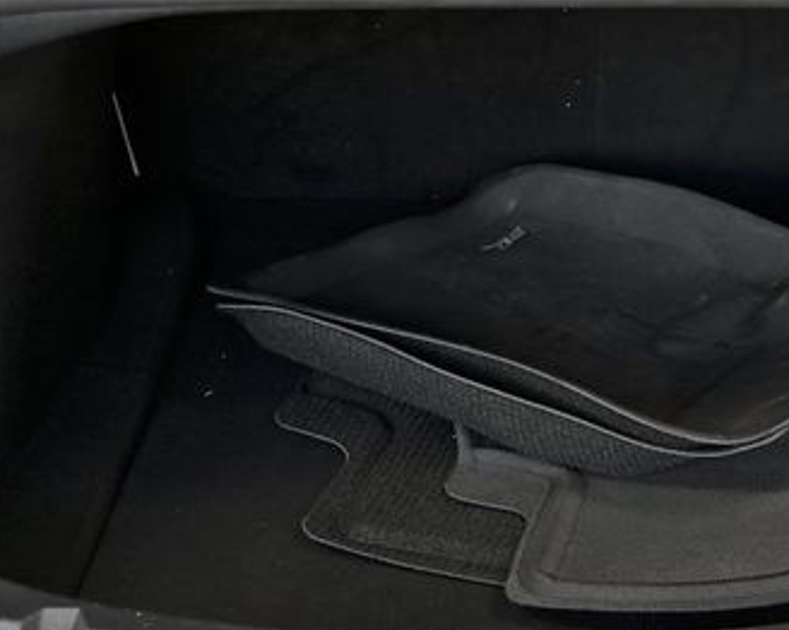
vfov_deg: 23.1
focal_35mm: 66
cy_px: 333
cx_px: 541
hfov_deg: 28.5
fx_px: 1540
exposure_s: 1/500
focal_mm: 36
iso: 2000
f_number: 5
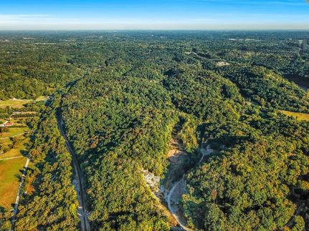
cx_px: 154
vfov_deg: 53.0
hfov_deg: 67.3
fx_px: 232
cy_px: 116
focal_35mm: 26
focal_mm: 4.73
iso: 100
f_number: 2.2
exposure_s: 1/800
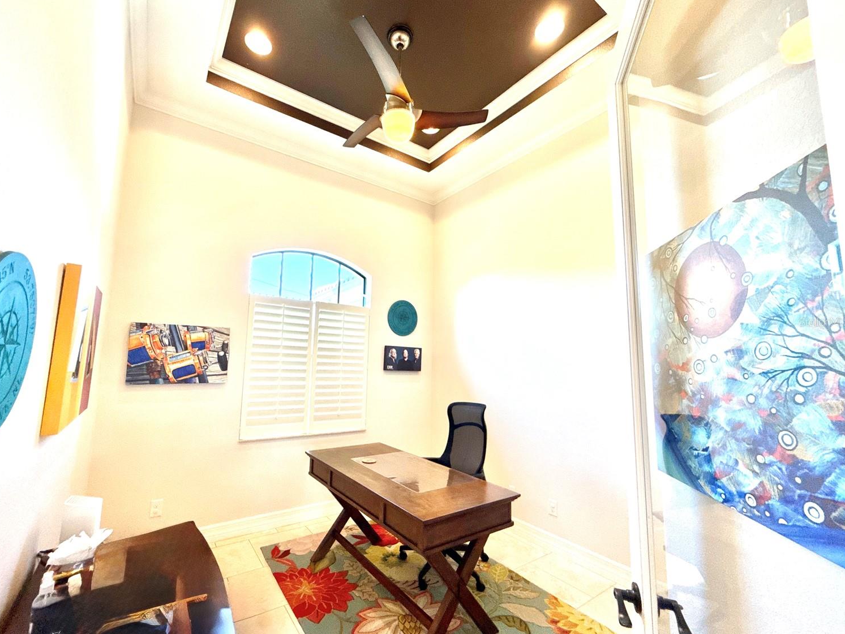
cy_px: 322
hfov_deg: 98.1
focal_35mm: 15
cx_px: 400
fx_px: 366
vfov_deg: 81.7
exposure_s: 1/120
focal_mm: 2.22
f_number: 2.2
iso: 250
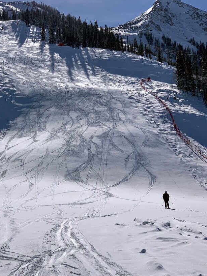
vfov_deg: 29.8
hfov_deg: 22.5
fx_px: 518
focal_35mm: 65
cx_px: 83
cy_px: 123
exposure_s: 1/6849
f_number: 2.4
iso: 16
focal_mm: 6
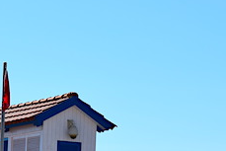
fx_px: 1382
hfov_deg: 9.3
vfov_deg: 6.2
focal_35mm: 220
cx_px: 139
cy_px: 251
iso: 200
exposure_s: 1/500
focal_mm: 42
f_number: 11
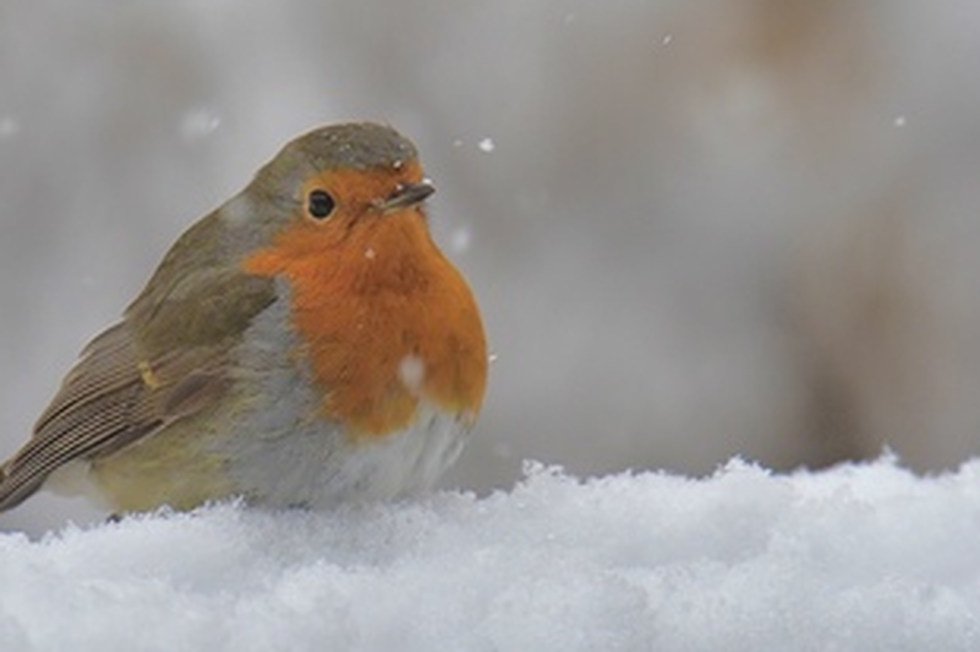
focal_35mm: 1333
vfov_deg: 1.0
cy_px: 263
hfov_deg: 1.5
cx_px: 340
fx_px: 36266
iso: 3200
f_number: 9
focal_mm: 600
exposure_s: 1/500
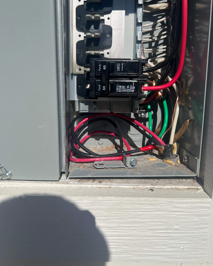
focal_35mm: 28
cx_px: 104
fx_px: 221
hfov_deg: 51.5
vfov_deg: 62.2
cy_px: 124
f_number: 1.5
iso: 50
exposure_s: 1/10309
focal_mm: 5.7
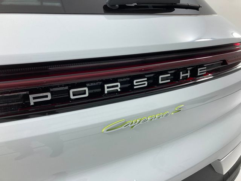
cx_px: 120
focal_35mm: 28
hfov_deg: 63.4
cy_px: 90
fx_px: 195
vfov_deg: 49.7
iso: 20
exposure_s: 1/139
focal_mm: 3.99
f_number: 1.8
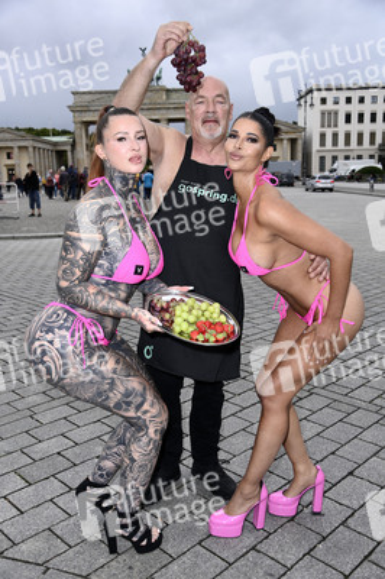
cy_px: 290
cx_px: 192
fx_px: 546
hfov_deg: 38.8
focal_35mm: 34
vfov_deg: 55.8
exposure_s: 1/200
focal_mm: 34
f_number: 5
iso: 250
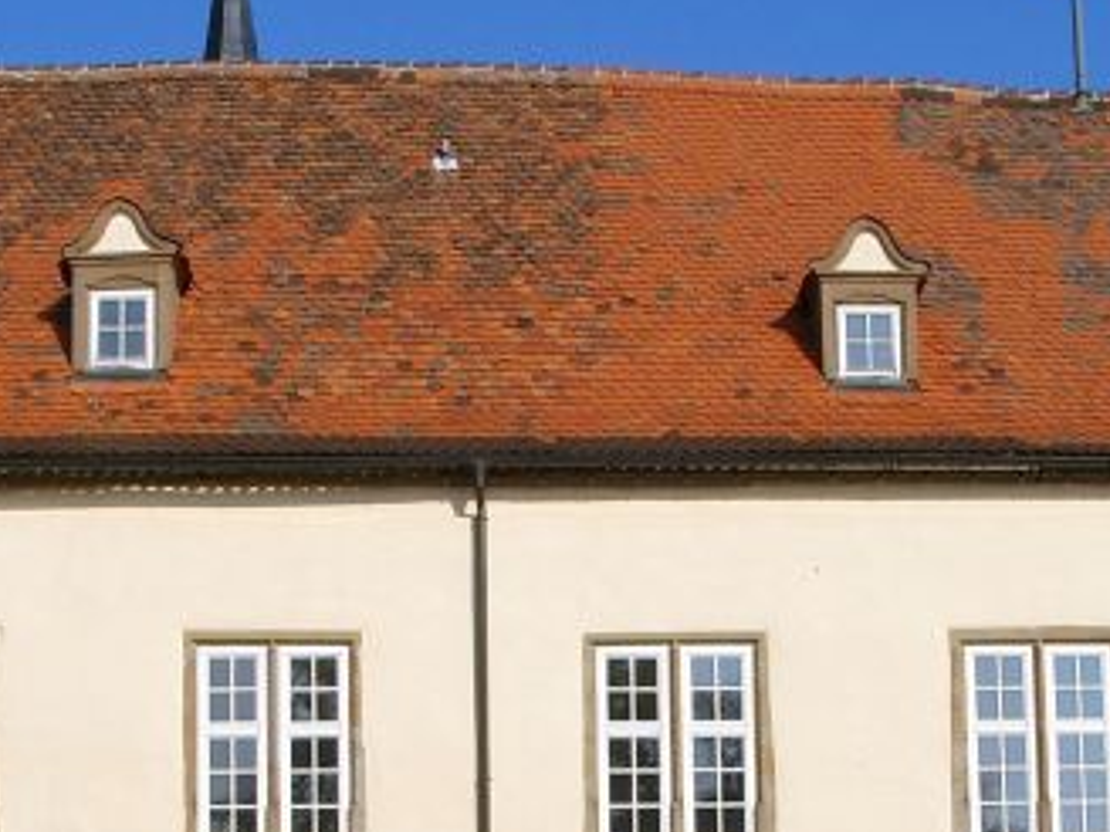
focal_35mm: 83
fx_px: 2661
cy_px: 761
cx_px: 629
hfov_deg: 23.5
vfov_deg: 17.5
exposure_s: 1/678
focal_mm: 7.13
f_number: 5.6
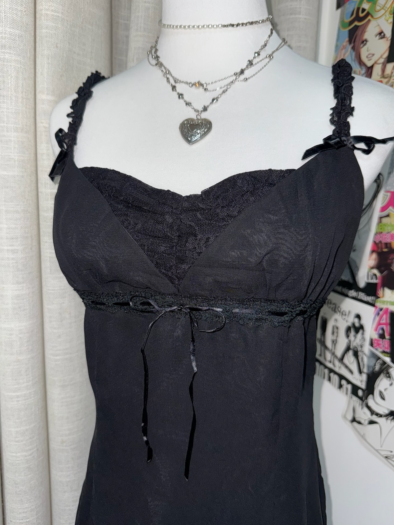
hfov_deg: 54.9
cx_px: 190
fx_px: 379
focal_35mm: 25
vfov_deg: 69.4
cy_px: 253
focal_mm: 6.76
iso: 80
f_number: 1.78
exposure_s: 1/56
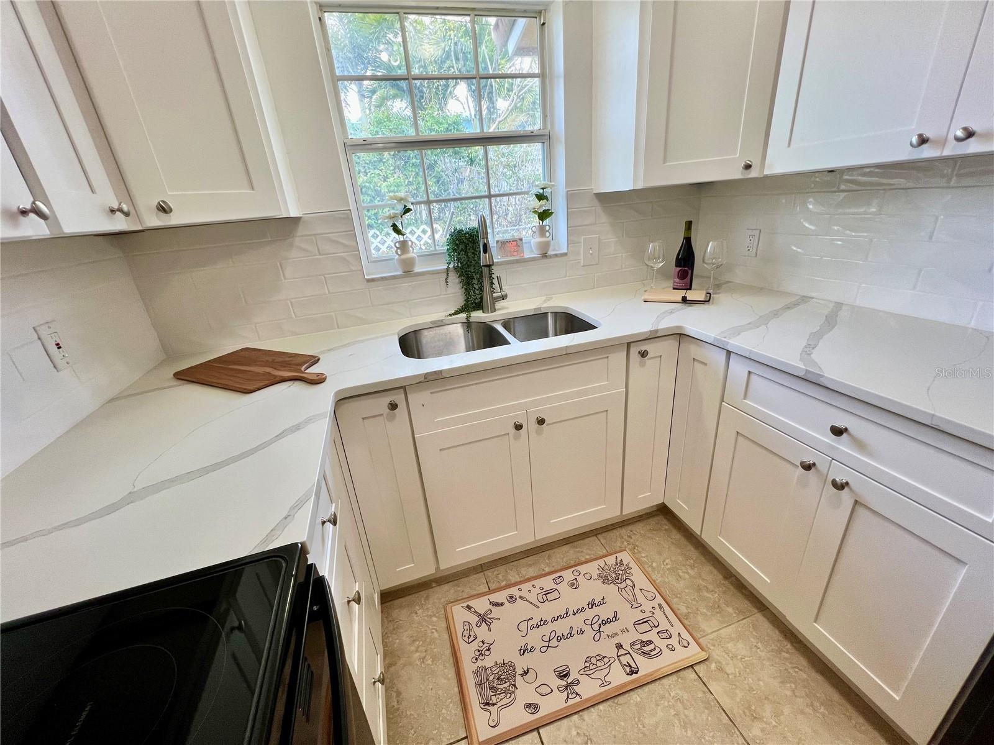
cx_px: 497
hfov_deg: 106.2
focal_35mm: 13
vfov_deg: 89.9
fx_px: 373
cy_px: 372
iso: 125
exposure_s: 1/120
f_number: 1.8
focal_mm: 1.57
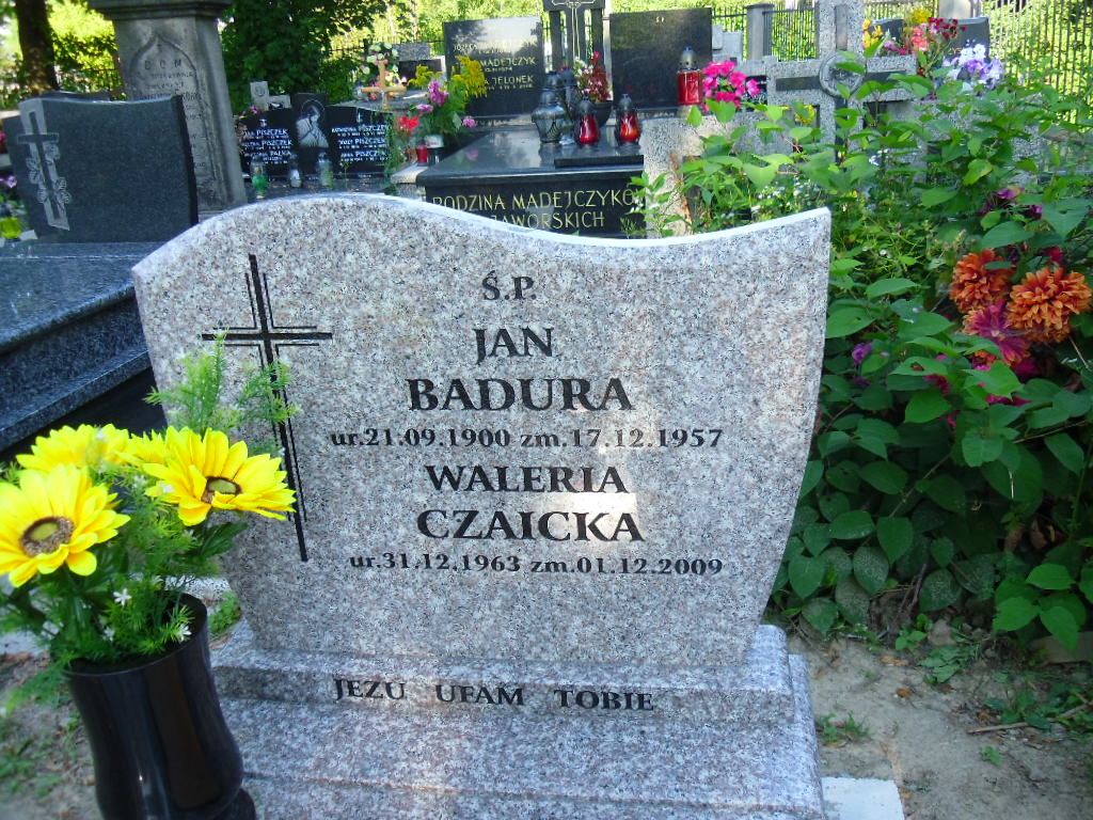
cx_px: 546
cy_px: 410
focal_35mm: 31
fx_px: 979
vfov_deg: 45.4
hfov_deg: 58.4
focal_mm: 5.6
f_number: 3.3
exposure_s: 1/98
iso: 80
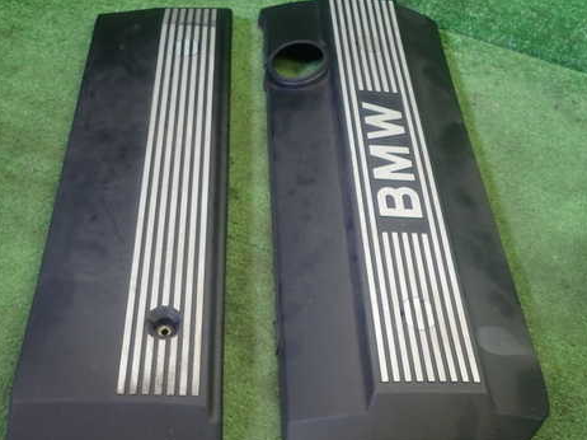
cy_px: 203
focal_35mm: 39
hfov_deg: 47.8
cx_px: 272
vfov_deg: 36.8
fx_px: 661
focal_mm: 5.4
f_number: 2.3
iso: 200
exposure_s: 1/40
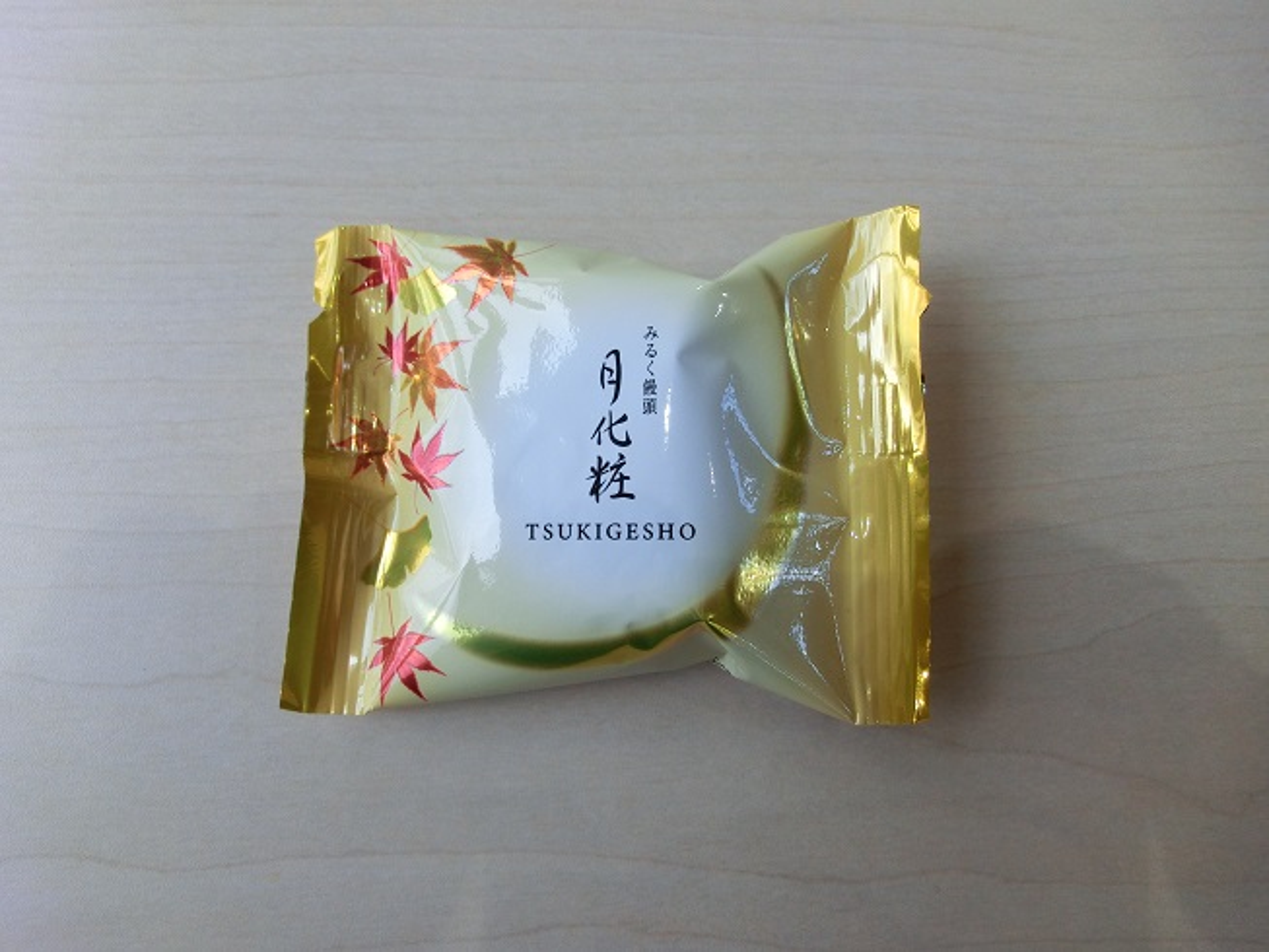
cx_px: 634
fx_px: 880
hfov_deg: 71.6
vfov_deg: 56.8
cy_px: 476
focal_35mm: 24
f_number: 3
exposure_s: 1/200
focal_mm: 4.24
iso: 100
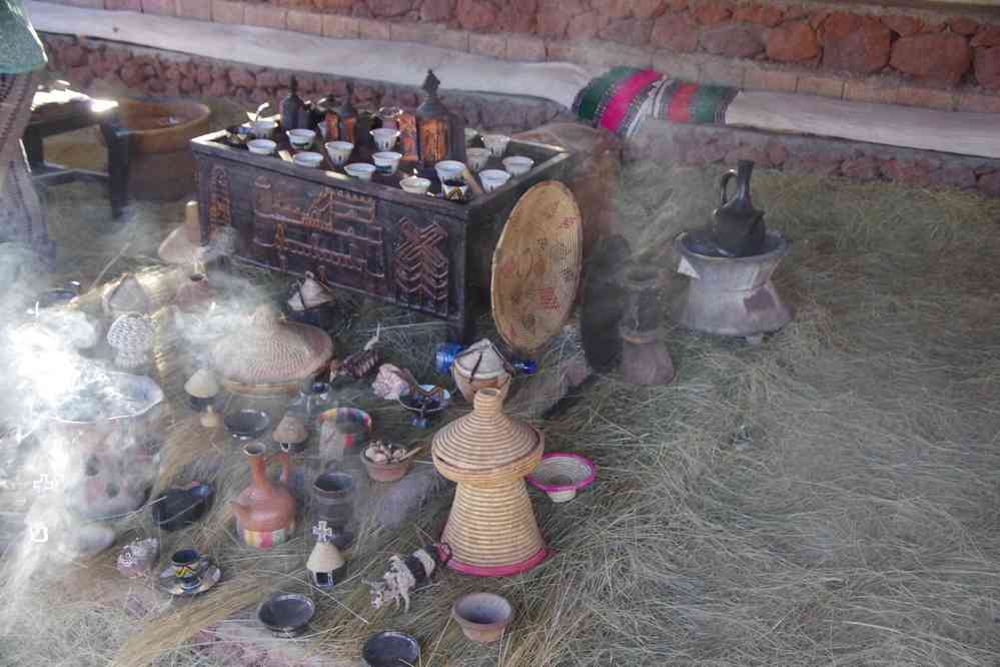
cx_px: 500
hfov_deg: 45.4
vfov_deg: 31.2
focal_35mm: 43
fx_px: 1194
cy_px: 334
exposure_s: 1/60
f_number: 6.3
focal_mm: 29.4
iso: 3200
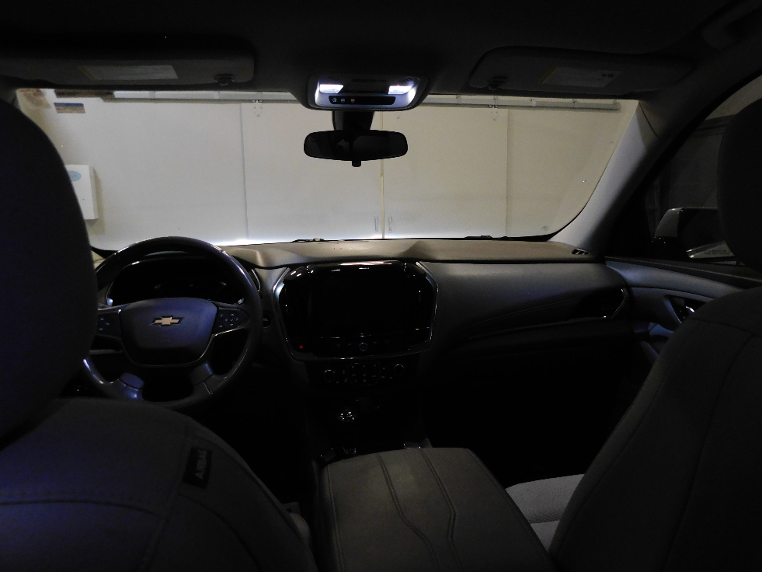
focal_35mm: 24
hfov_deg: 71.6
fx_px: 528
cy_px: 294
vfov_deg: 56.8
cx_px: 397
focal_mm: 4
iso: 360
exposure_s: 1/30
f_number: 3
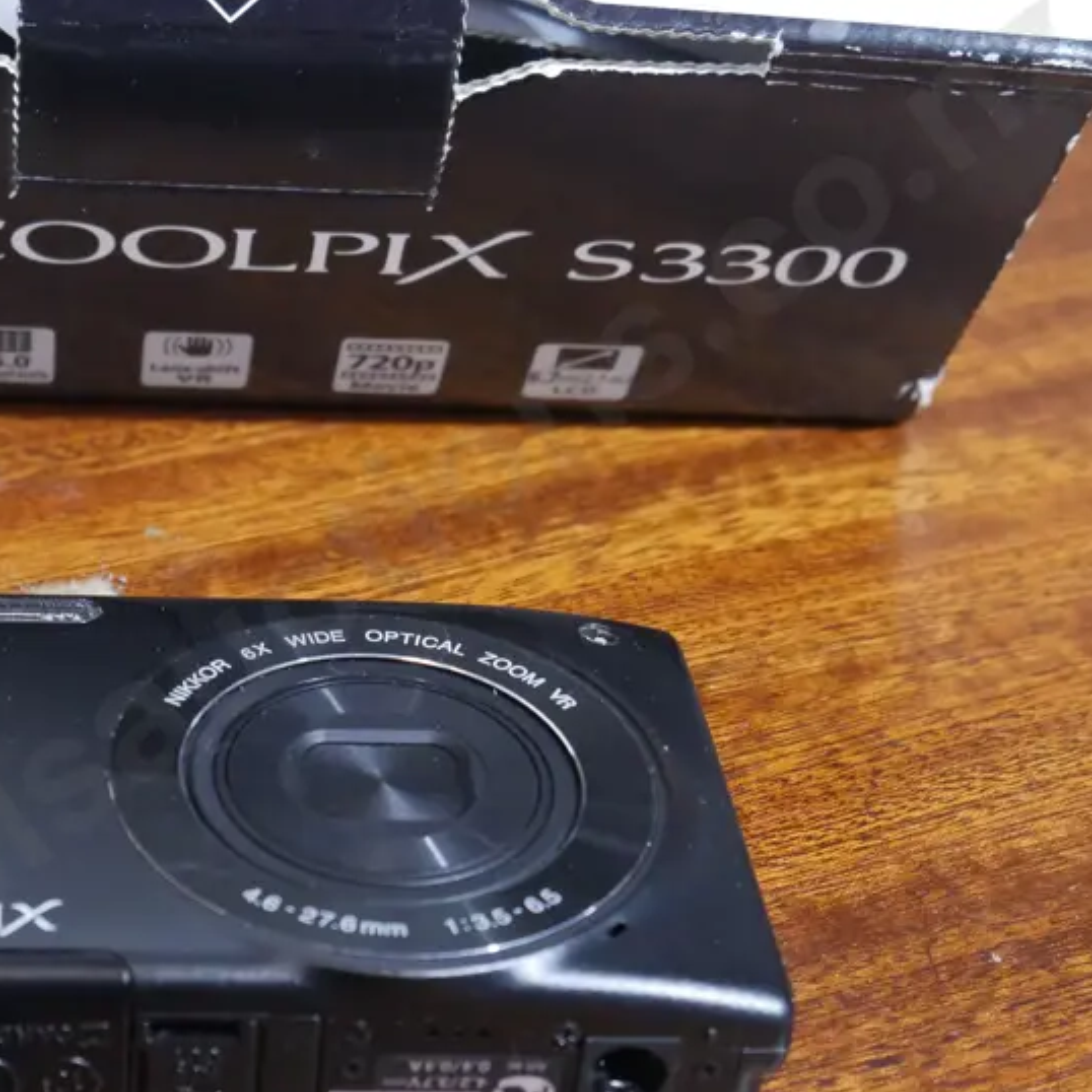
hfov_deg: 23.1
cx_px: 240
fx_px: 2641
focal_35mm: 74
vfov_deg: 23.3
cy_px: 655
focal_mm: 22
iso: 2500
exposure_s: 1/60
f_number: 5.6
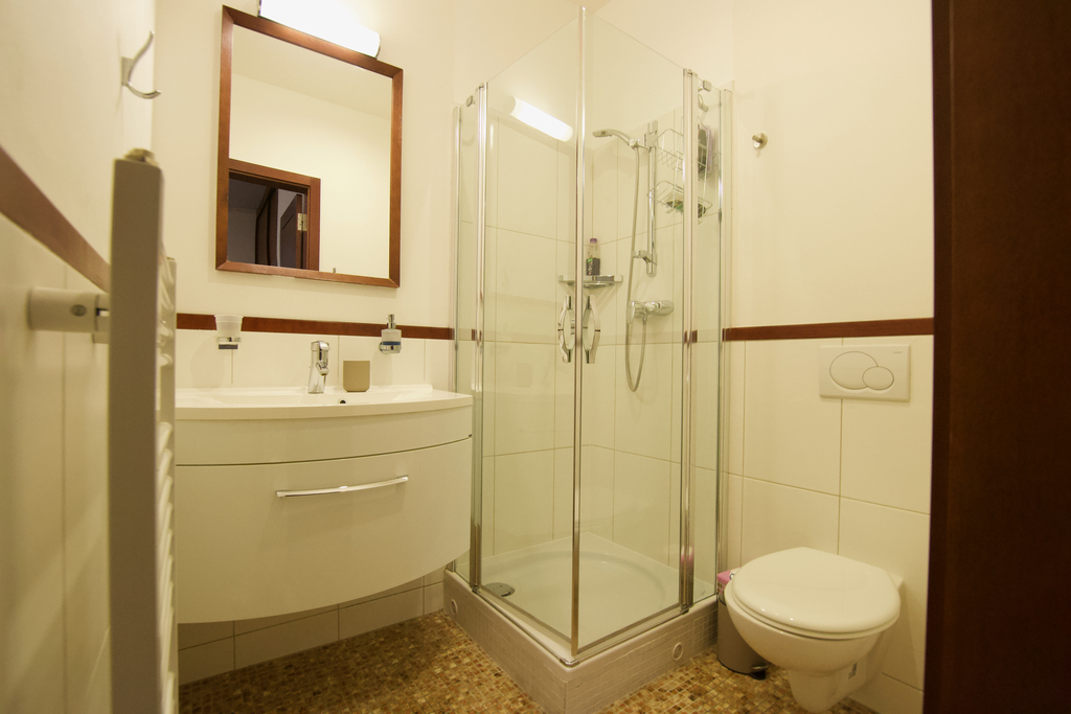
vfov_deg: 77.3
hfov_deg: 100.4
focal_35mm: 15
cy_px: 357
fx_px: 446
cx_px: 536
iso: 1600
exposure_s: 1/20
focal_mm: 10
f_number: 5
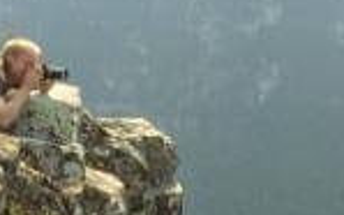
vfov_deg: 10.9
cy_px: 261
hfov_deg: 17.7
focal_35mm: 118
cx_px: 178
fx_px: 1106
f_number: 5.6
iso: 64
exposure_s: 1/160
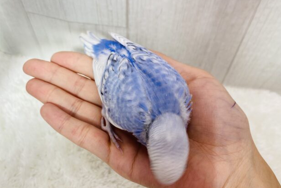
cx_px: 139
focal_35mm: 27
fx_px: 211
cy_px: 106
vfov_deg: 47.8
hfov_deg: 67.4
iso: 40
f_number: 1.8
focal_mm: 4.25
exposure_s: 1/100
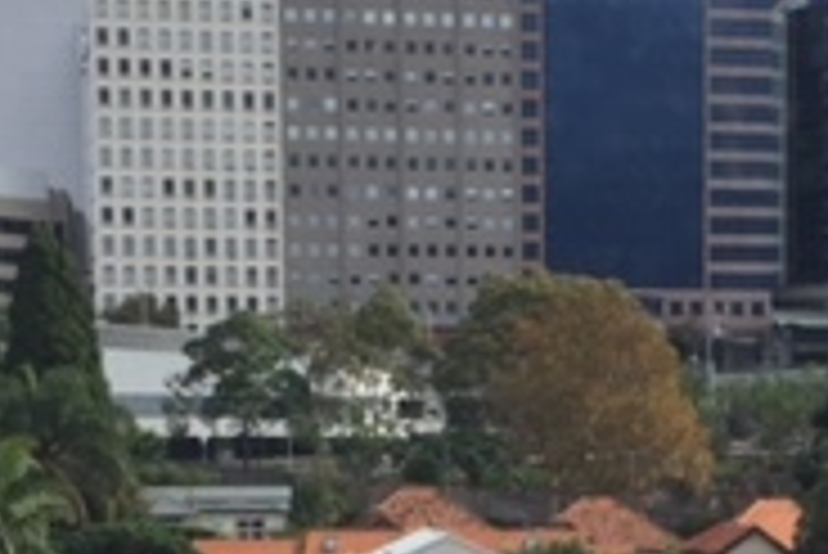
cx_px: 630
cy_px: 712
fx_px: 2417
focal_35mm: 105
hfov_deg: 19.3
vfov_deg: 12.7
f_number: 2.2
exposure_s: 1/1464
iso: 32
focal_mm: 4.15
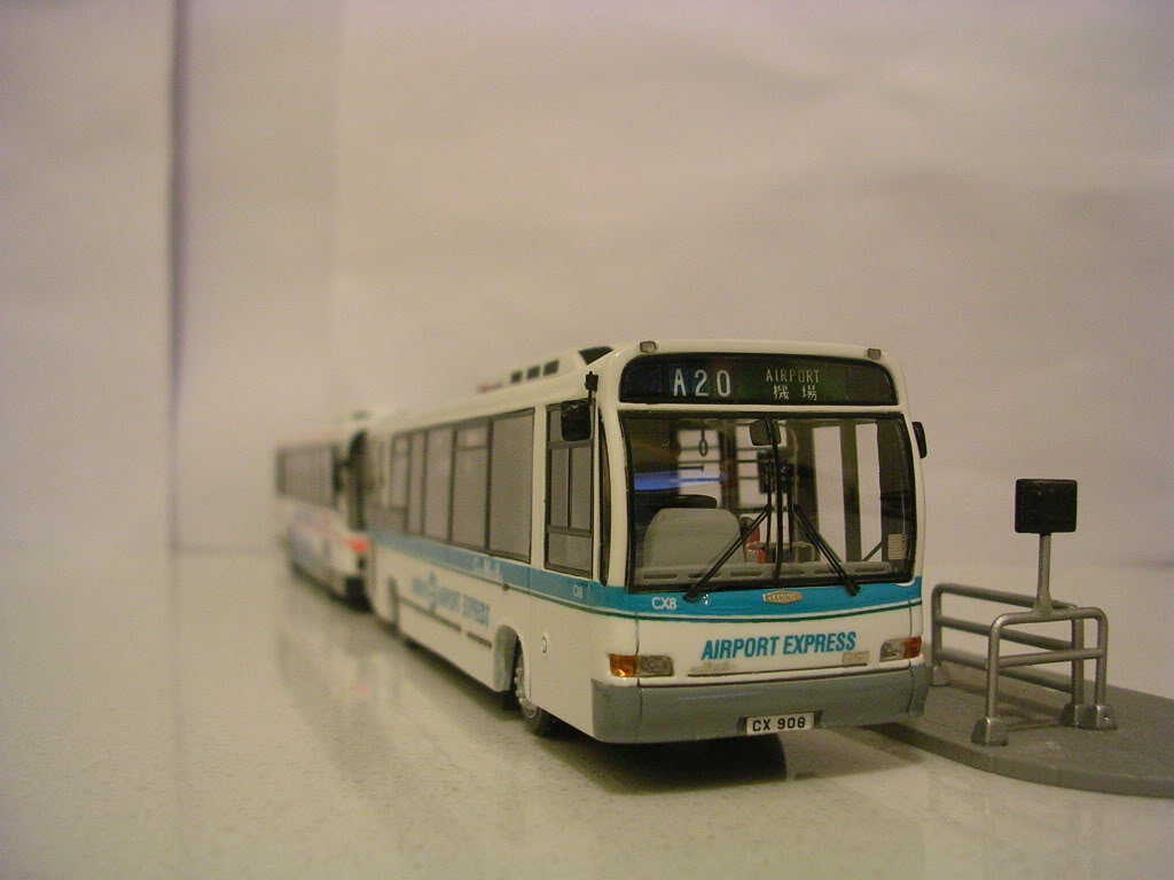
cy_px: 440
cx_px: 587
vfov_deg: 37.7
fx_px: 1289
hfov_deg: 49.0
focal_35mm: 38
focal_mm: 5.8
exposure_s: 1/5.6
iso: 121
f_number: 2.8
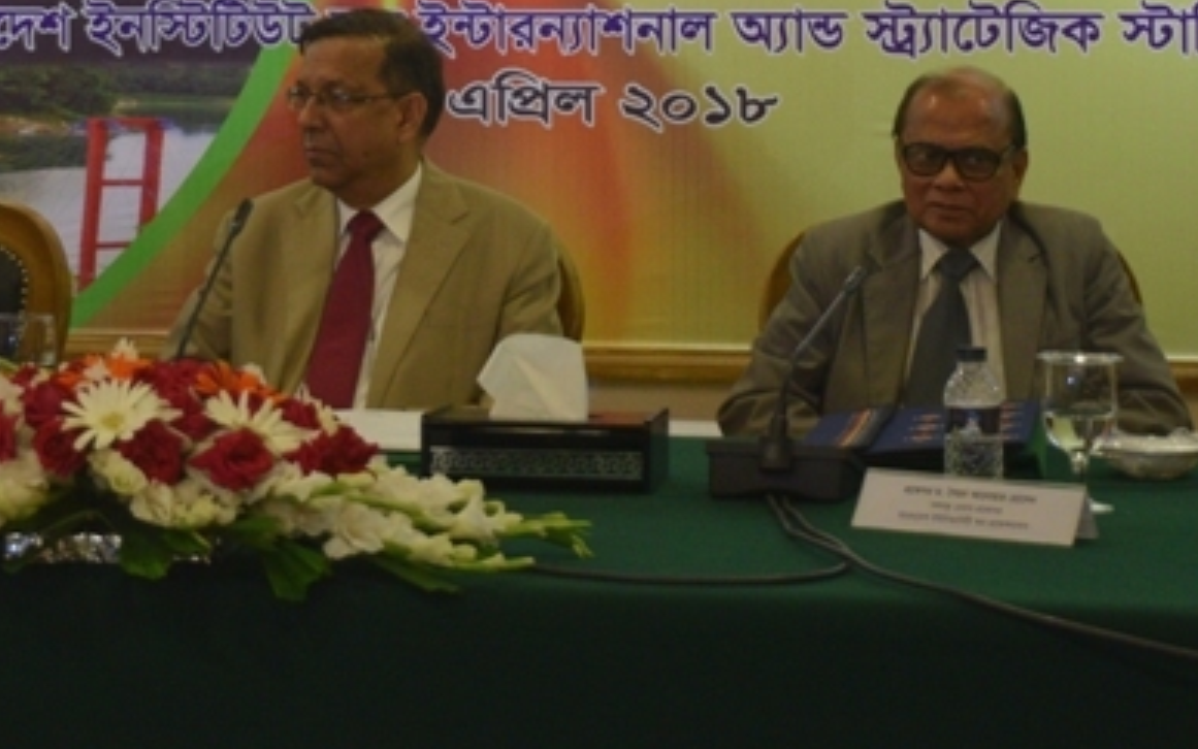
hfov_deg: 21.4
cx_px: 526
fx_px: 3167
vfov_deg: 13.1
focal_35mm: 97
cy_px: -206
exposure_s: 1/60
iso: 720
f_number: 4
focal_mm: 24
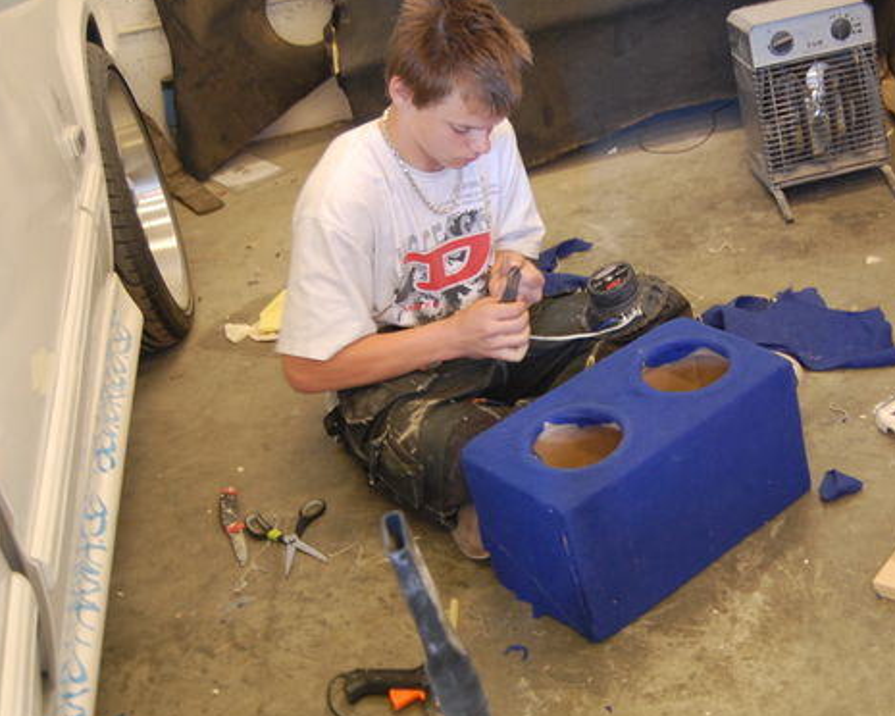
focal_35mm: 58
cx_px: 599
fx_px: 1536
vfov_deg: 26.2
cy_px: 395
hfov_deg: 32.2
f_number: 4.2
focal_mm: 30
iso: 800
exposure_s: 1/13
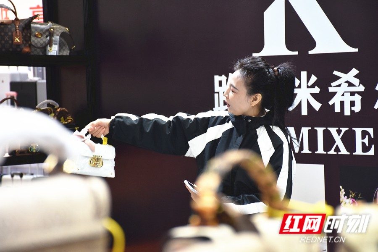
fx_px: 1417
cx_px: 189
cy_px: 126
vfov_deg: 10.2
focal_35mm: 135
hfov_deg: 15.2
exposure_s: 1/125
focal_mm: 90
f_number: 5.3
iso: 800
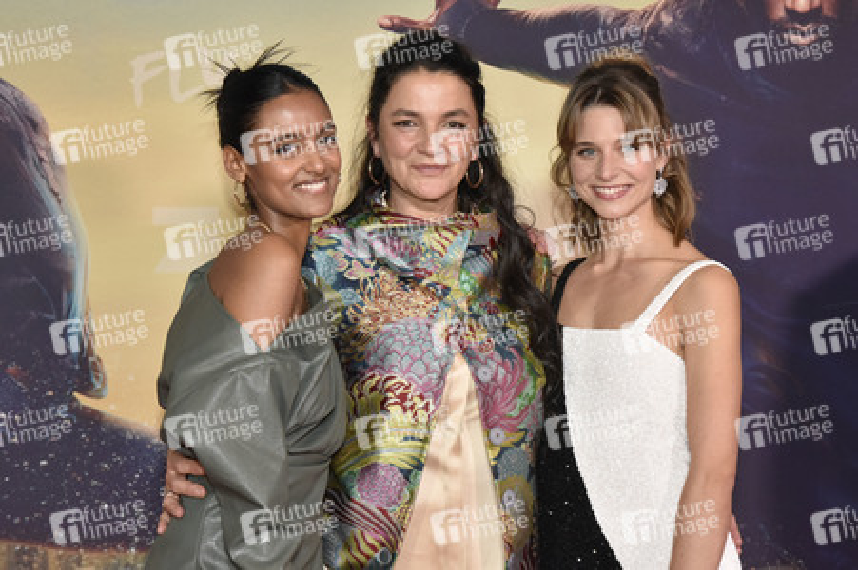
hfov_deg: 29.7
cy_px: 285
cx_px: 429
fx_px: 1619
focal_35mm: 68
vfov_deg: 20.0
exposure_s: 1/250
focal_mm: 68
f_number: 8
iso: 4000
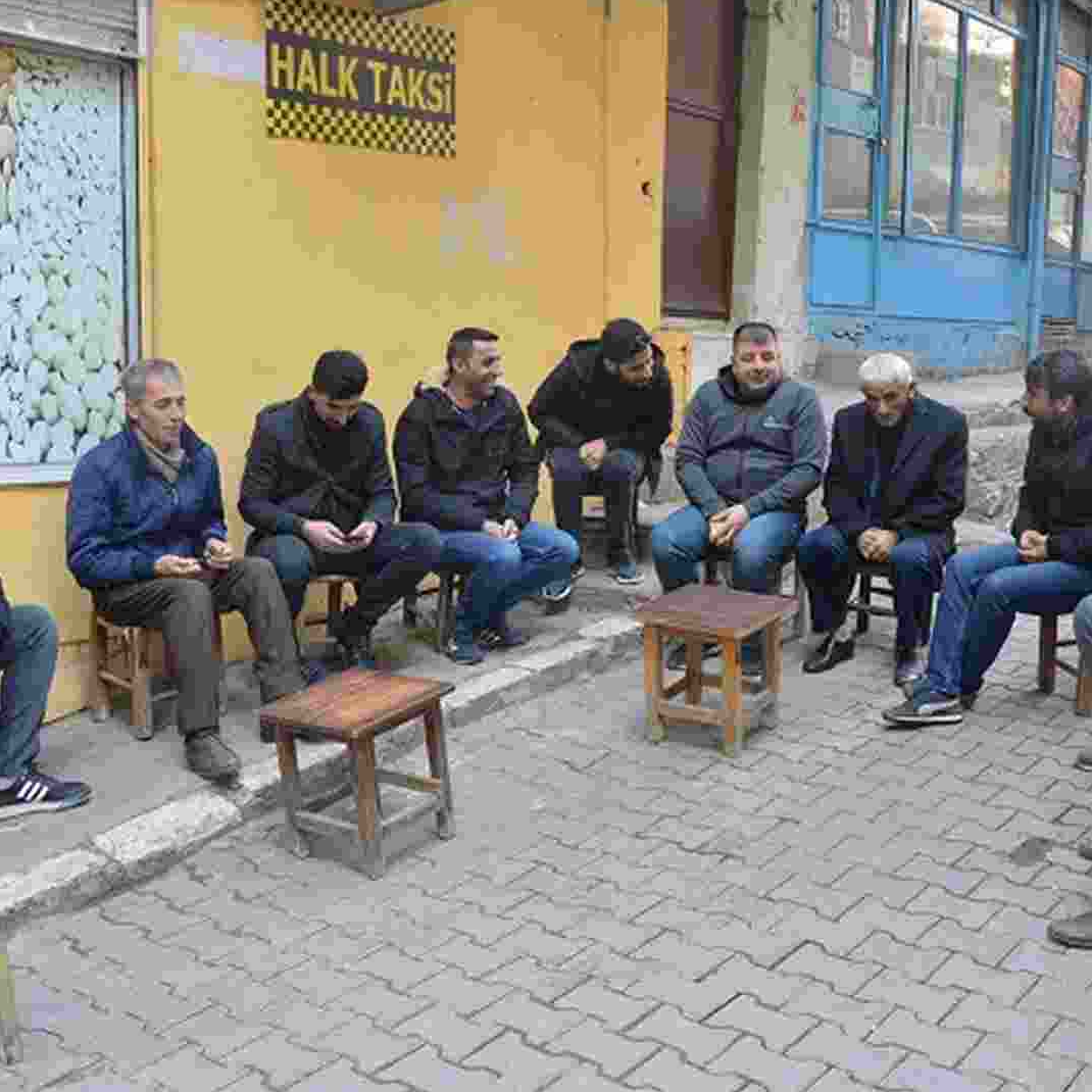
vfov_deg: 41.3
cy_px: 542
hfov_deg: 41.3
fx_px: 1451
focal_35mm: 41
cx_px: 551
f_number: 6.3
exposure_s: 1/100
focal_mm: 21
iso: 900
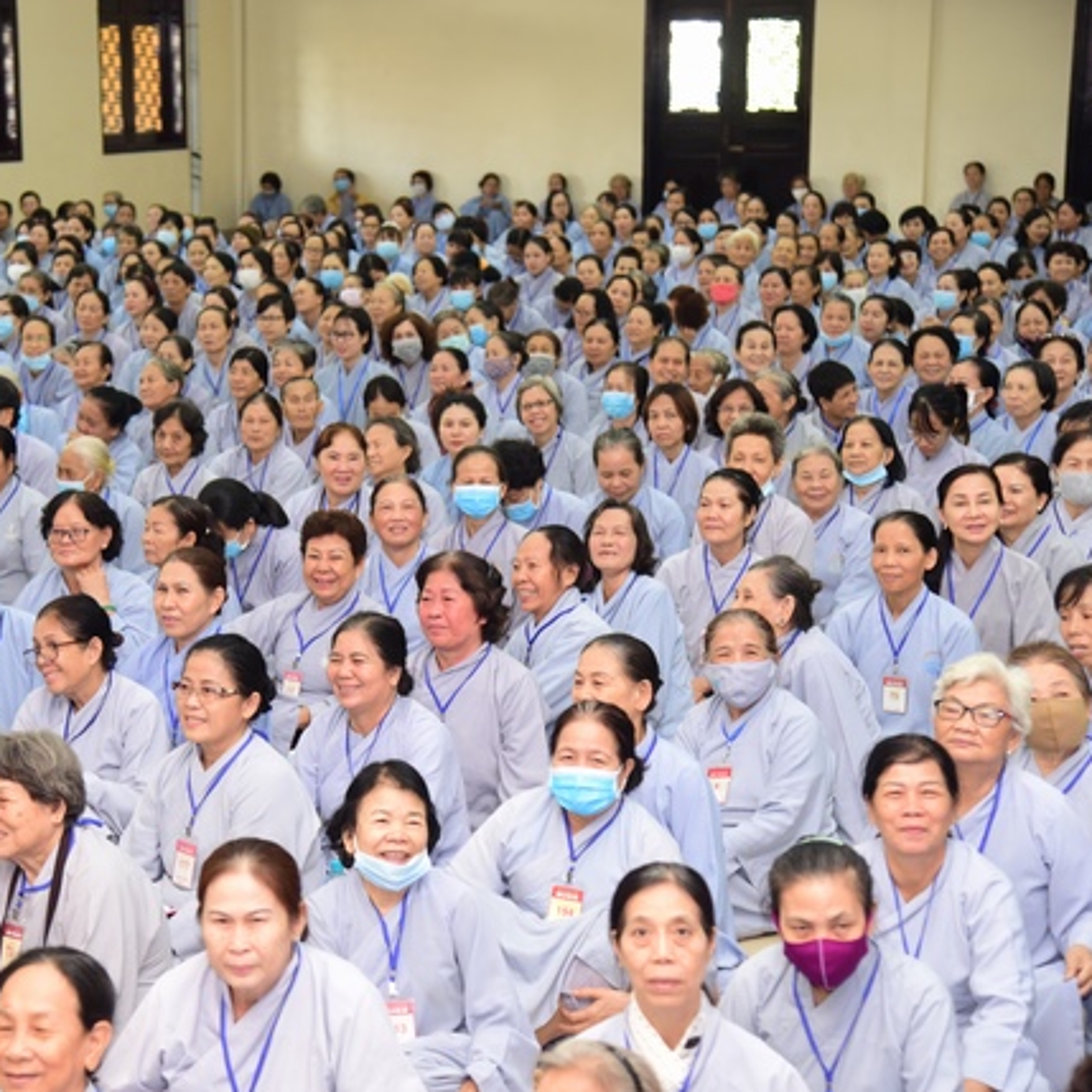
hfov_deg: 20.3
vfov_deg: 20.4
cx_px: 367
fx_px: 3034
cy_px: 542
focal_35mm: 85
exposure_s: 1/30
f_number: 4
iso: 800
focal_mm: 66
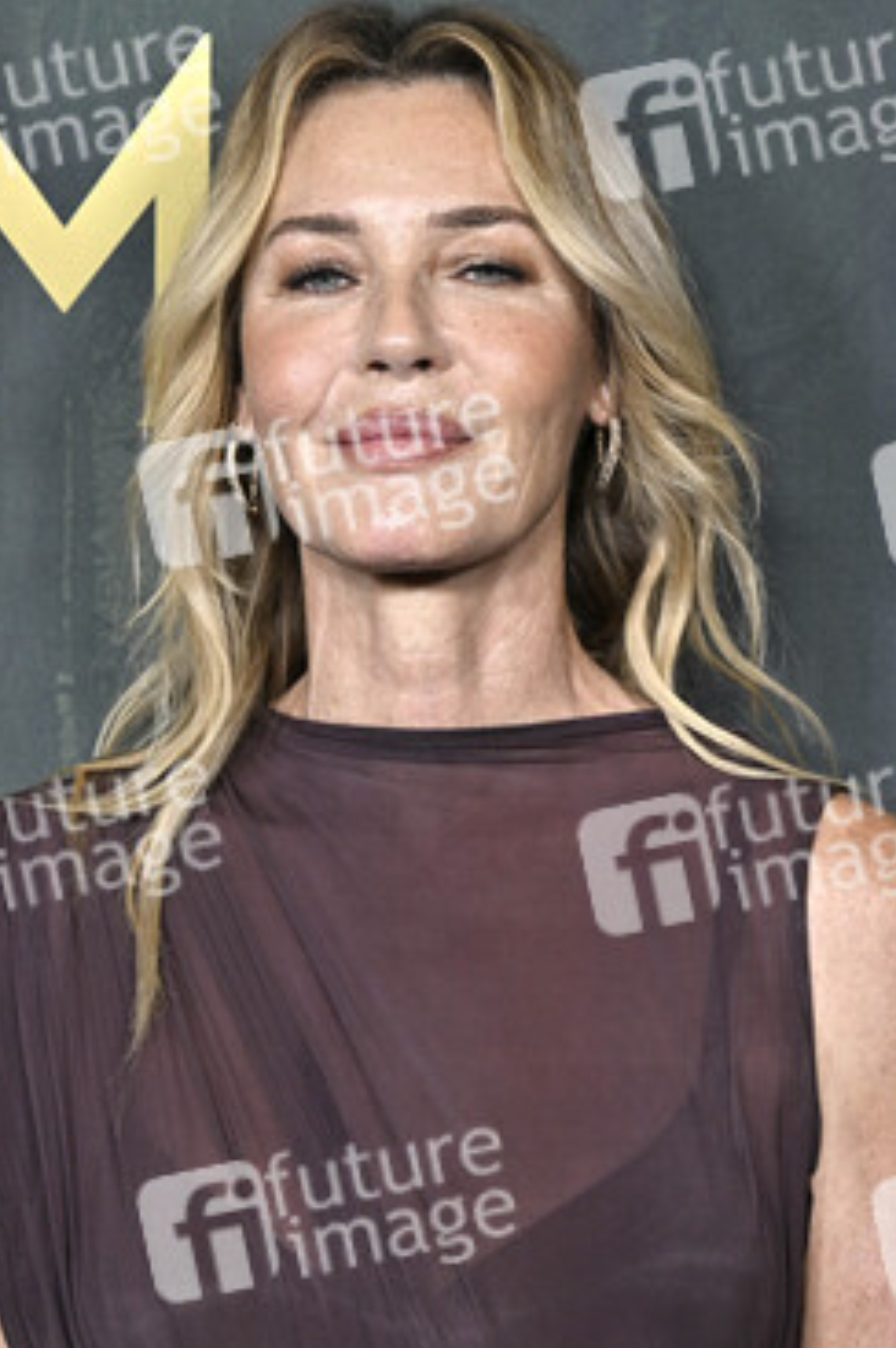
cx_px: 433
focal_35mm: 123
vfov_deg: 16.7
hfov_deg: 11.1
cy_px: 665
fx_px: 4600
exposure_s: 1/320
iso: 1600
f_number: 6.3
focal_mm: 113
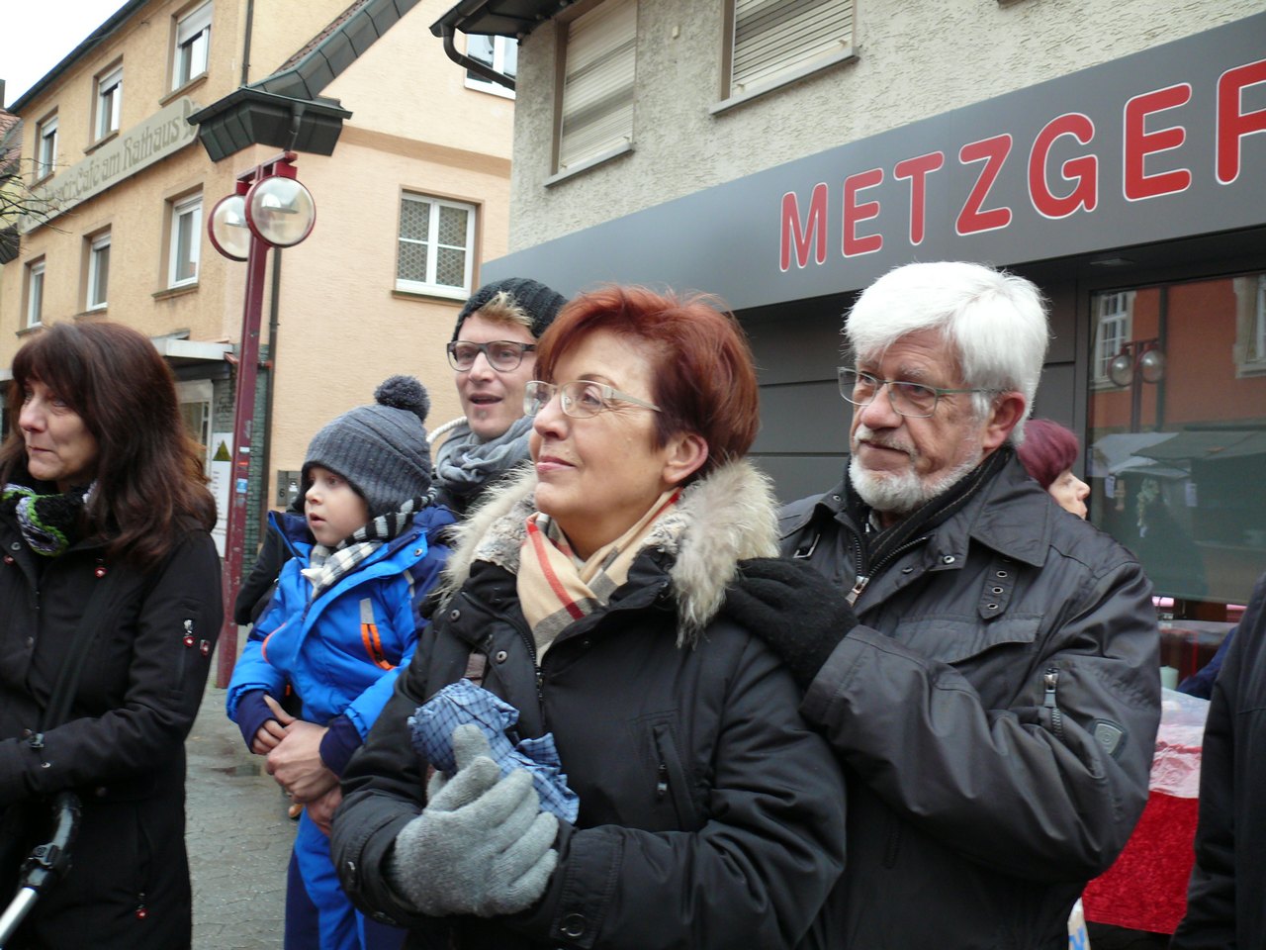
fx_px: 1280
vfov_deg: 40.7
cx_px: 633
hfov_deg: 52.6
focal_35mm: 35
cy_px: 475
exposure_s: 1/30
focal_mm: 7.4
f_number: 2.8
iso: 125
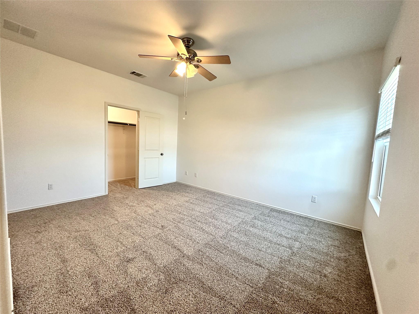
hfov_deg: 102.1
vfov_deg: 85.7
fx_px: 169
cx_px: 210
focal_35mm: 14
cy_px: 157
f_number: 2.2
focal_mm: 2.22
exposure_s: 1/120
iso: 320
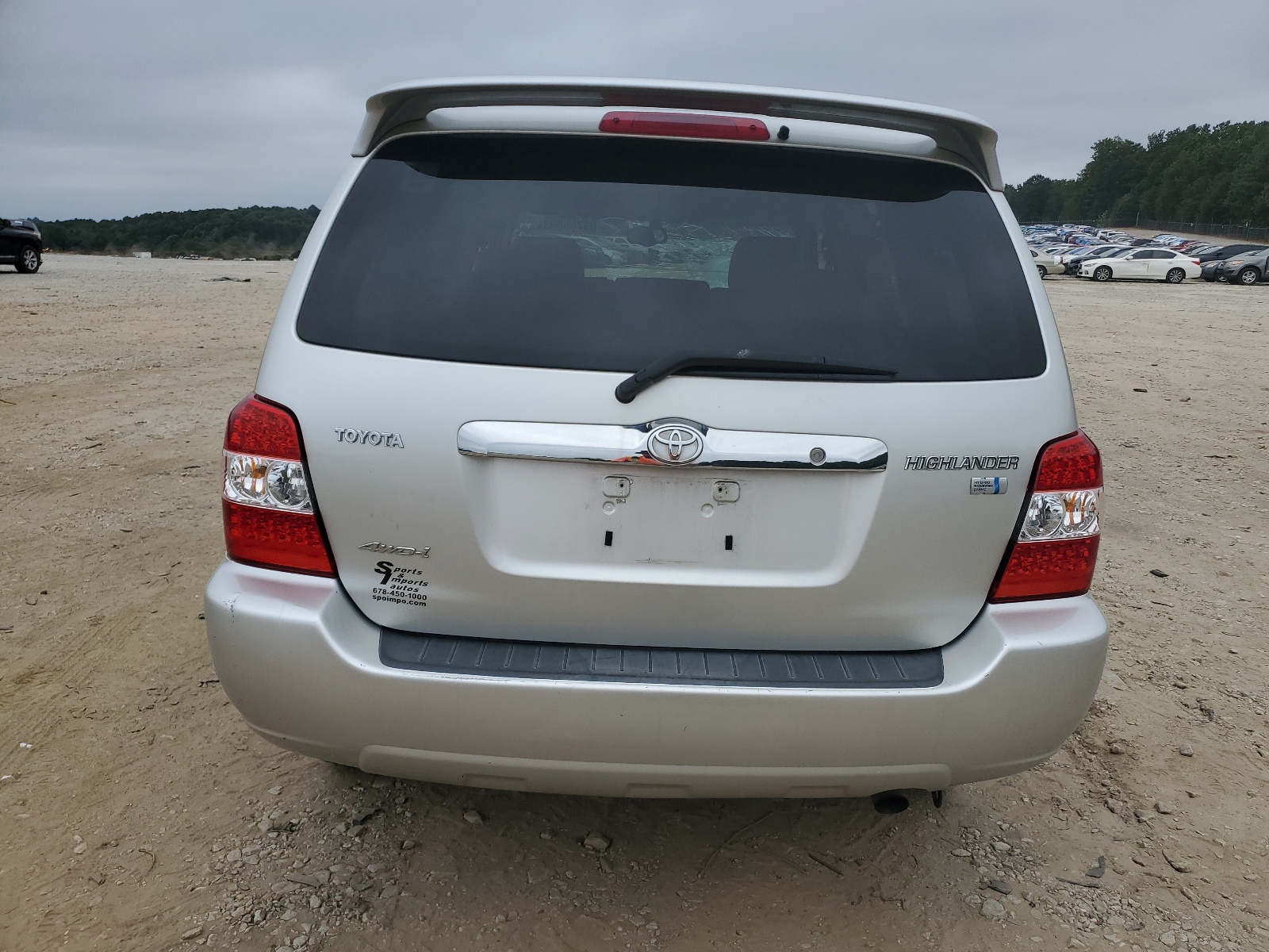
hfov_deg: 67.3
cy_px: 476
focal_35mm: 26
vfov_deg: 53.1
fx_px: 953
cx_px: 634
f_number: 1.5
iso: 50
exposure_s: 1/1429
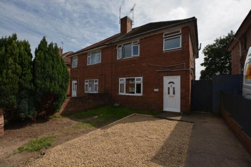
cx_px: 126
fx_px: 105
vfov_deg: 77.4
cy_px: 84
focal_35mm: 15
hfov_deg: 100.4
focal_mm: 10
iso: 100
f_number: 10
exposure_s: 1/200
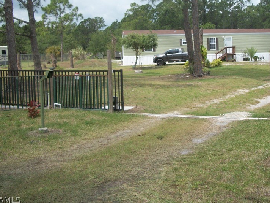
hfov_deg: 41.0
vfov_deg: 31.2
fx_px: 359
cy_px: 60
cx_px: 167
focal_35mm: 46
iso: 80
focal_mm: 5.7
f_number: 8.8
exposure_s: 1/200
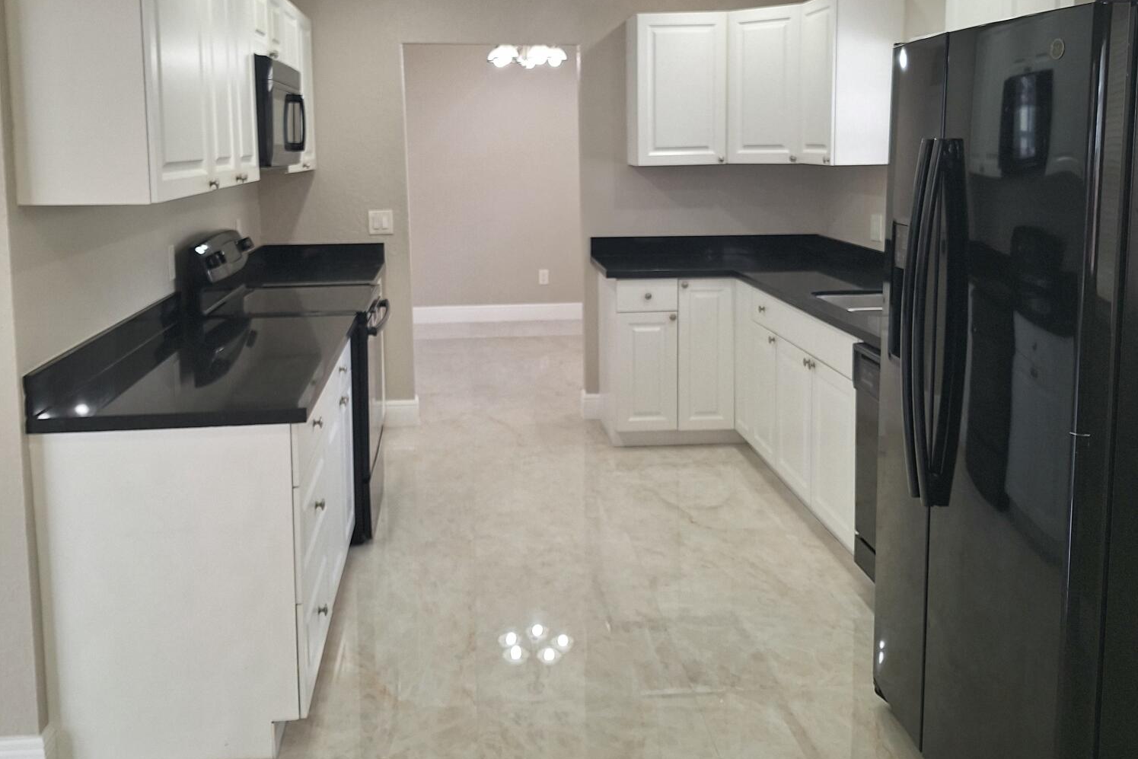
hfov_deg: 58.7
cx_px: 570
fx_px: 1012
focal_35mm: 32
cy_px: 232
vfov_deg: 40.4
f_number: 1.8
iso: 64
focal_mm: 5.54
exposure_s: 1/60
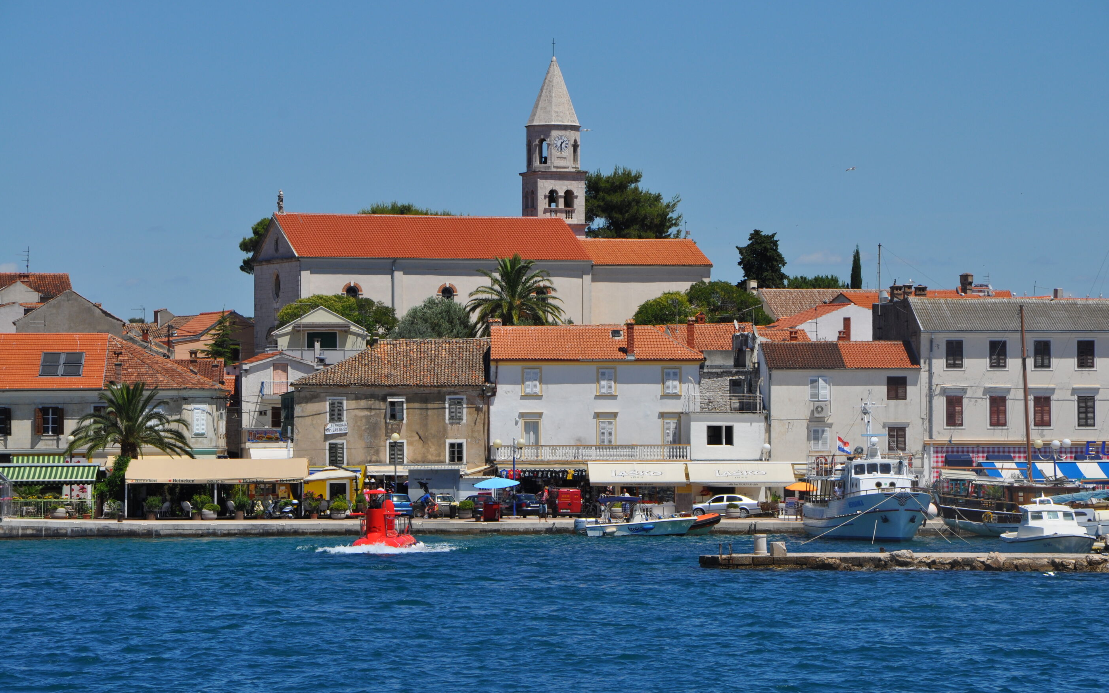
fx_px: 4851
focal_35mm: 161
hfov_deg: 13.0
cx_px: 554
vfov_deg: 8.2
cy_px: 352
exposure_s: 1/500
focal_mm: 105
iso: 200
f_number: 11
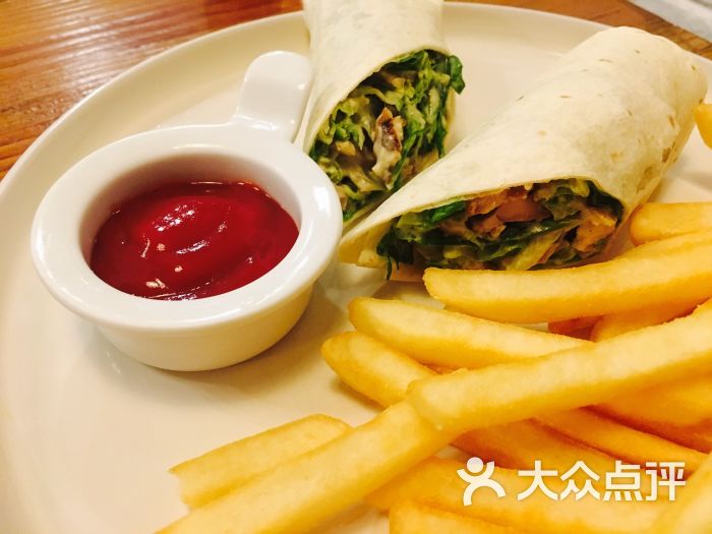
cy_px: 267
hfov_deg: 61.7
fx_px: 596
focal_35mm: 29
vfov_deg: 48.2
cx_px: 356
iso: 250
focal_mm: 4.15
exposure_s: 1/17
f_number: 2.2
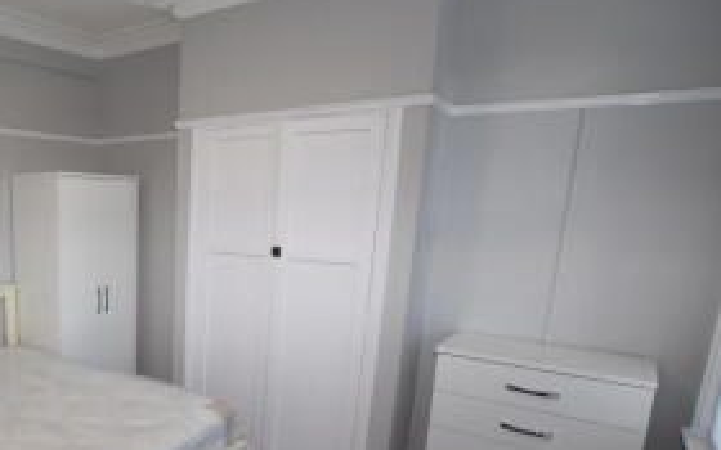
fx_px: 511
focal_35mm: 26
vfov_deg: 46.6
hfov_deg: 63.9
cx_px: 139
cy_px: 310
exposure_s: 1/60
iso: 400
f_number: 4
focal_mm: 10
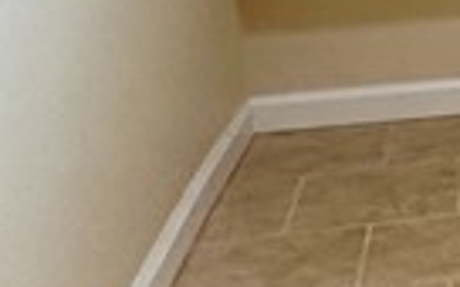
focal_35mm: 112
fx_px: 1404
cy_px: -260
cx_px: 1065
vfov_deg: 10.8
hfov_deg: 13.9
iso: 250
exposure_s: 1/120
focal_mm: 2.22
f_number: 2.2
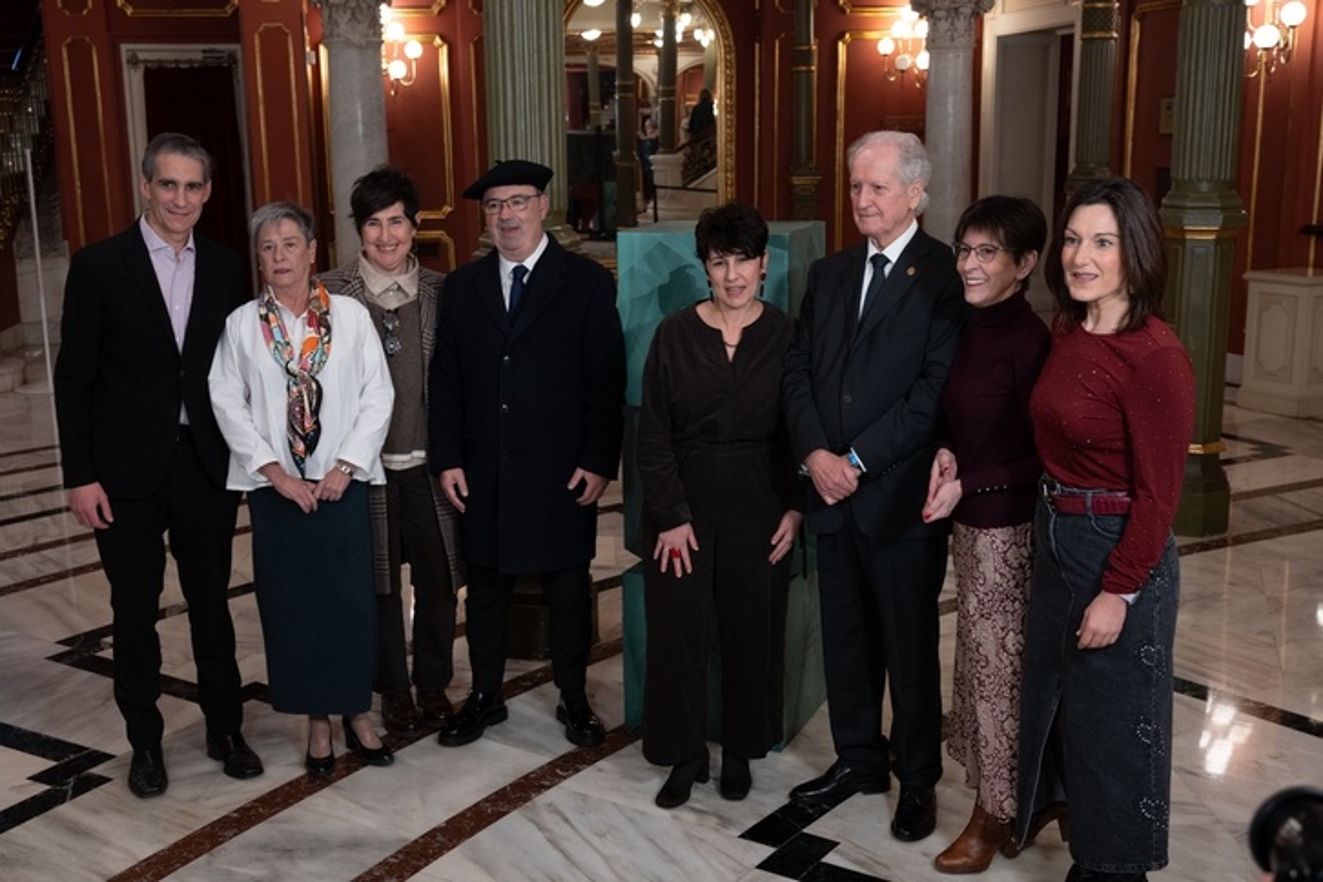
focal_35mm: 40
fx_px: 1470
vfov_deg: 33.4
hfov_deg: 48.5
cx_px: 662
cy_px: 441
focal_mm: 40
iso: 2000
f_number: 5.6
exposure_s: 1/100
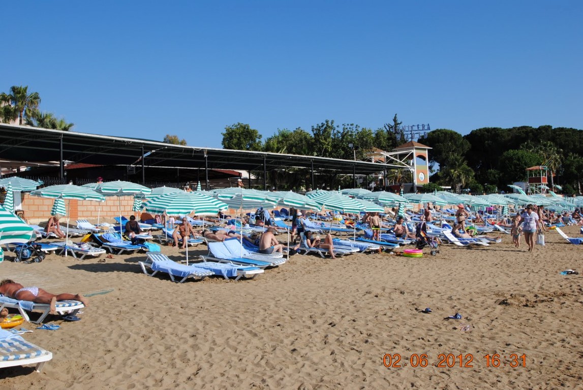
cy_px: 195
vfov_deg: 37.0
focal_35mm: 36
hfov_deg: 53.1
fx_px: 584
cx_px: 292
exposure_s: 1/250
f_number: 8
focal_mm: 24
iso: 100
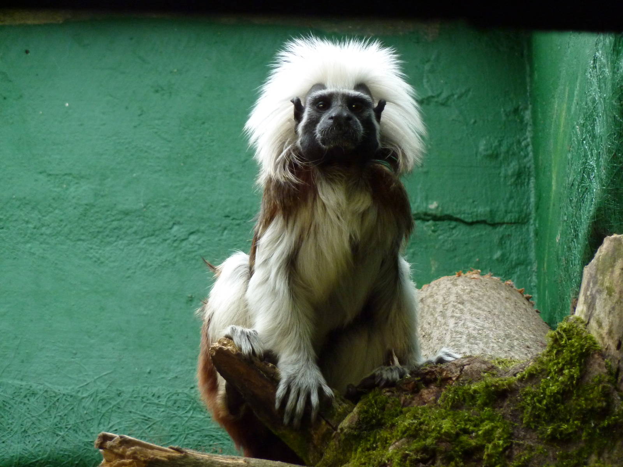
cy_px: 234
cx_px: 312
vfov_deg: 5.0
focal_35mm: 300
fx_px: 5399
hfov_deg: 6.6
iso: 400
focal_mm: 49.2
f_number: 4.9
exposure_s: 1/125
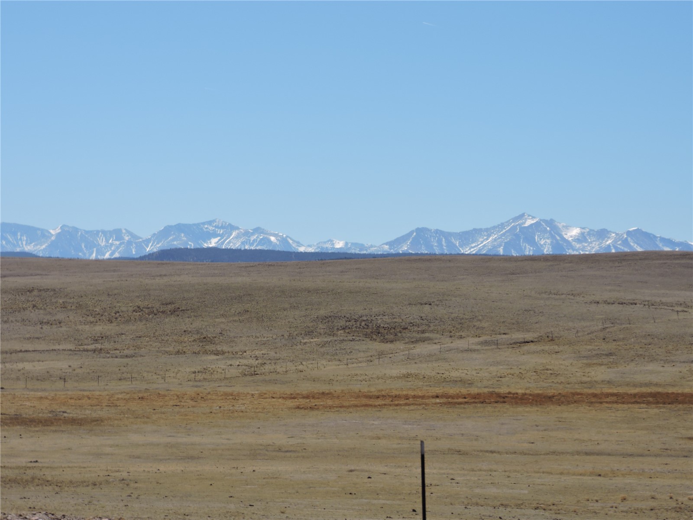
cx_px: 346
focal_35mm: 135
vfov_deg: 11.0
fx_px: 2703
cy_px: 260
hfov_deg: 14.6
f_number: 4.3
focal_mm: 24.1
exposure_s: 1/1000
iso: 100
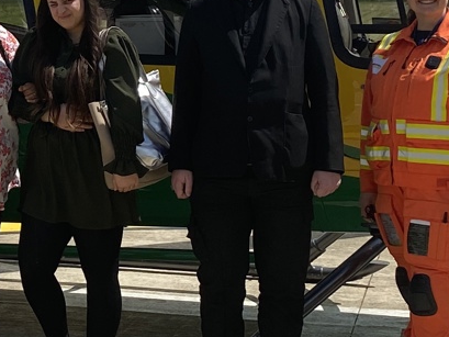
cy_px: -25
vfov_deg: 12.0
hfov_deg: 15.6
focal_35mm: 122
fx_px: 1583
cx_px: -87
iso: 32
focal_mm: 4.25
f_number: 1.8
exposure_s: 1/3497
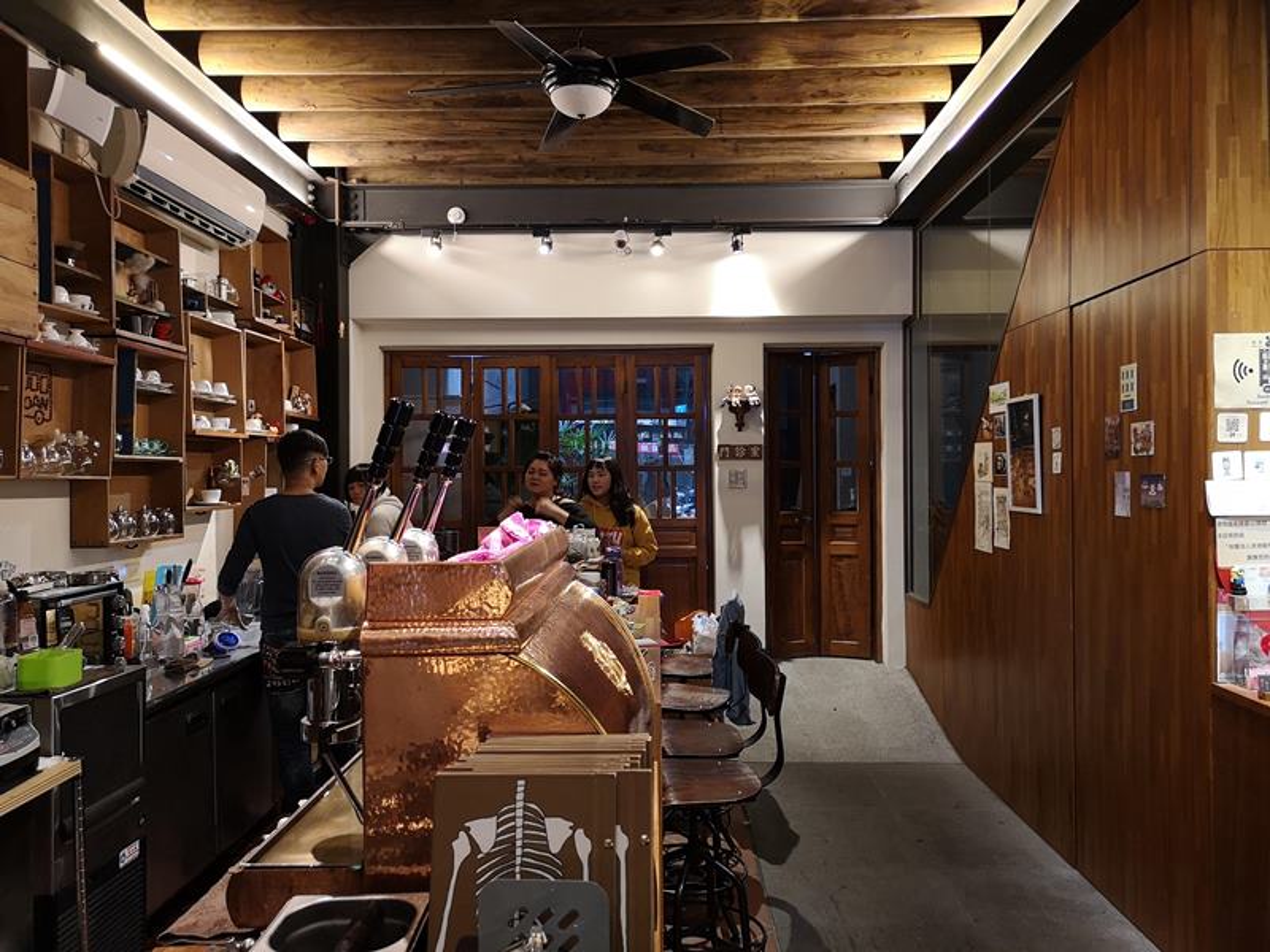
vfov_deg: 51.4
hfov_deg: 65.3
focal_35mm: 27
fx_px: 991
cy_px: 476
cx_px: 635
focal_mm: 3.95
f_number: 1.8
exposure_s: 1/33.3
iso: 320
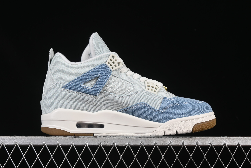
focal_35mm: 75
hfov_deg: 27.0
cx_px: 126
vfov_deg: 18.2
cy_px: 84
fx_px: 523
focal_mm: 50
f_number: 8
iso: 160
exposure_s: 1/80
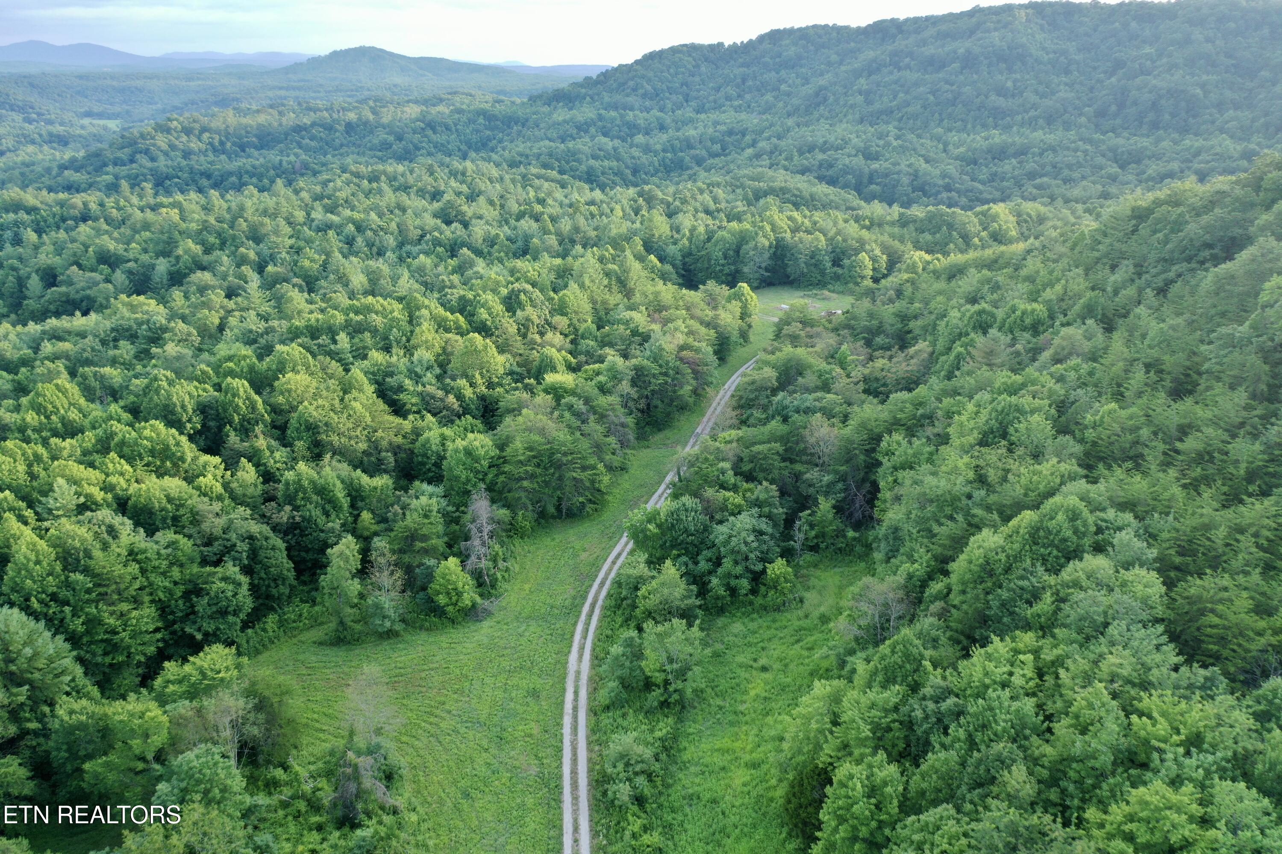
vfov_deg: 46.4
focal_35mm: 28
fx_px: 997
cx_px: 641
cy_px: 427
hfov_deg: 65.5
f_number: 2.8
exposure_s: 1/120
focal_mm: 10.26
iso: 100
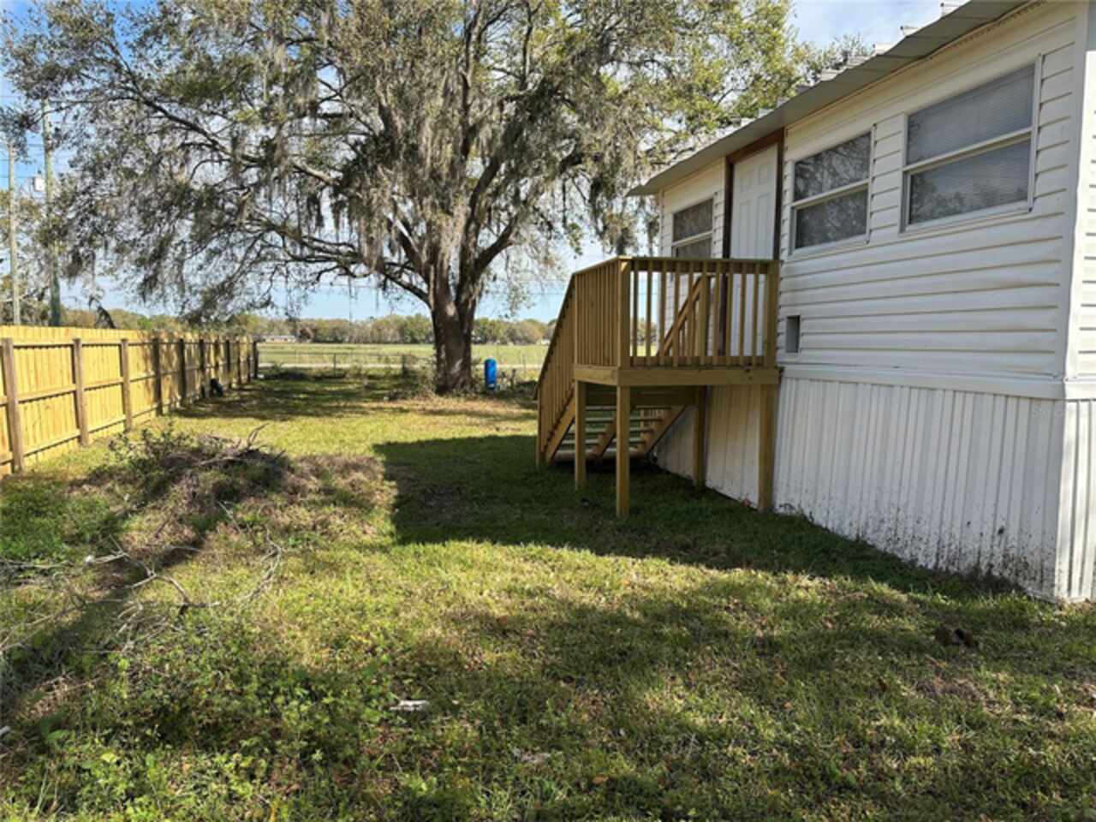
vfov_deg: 56.8
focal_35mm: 24
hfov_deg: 71.6
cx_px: 548
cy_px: 411
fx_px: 760
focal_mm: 6.86
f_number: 1.78
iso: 80
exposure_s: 1/2110
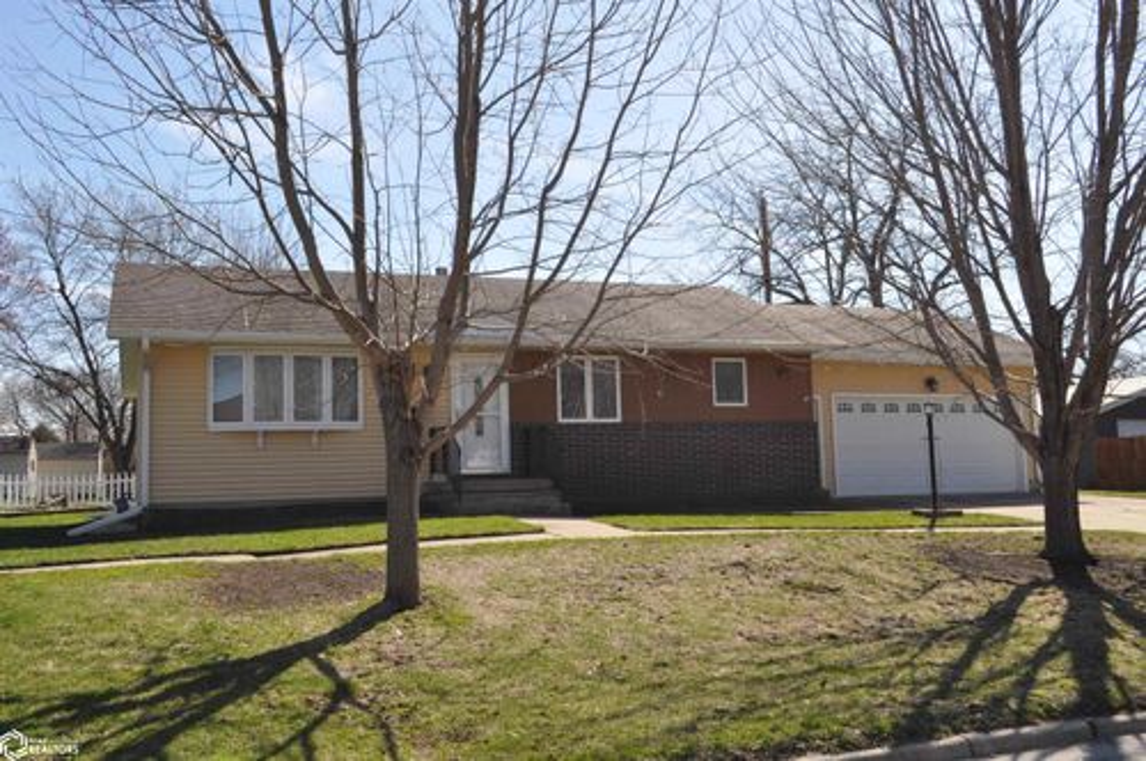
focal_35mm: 36
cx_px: 573
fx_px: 1145
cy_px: 380
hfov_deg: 53.2
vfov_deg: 36.8
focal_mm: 24
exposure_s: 1/320
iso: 200
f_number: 9
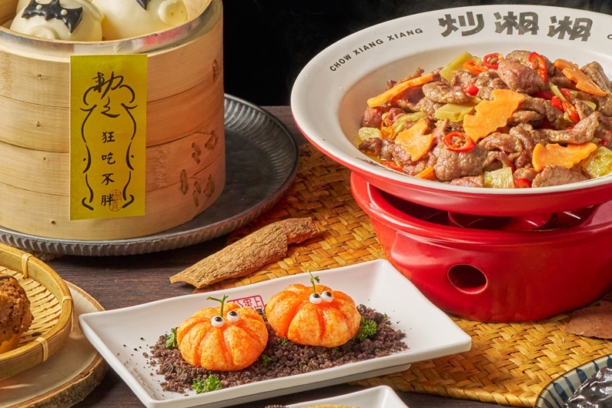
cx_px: 542
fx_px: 3417
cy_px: 76
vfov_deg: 6.8
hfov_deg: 10.2
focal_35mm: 201
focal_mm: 70
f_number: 10
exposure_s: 1/160
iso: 400
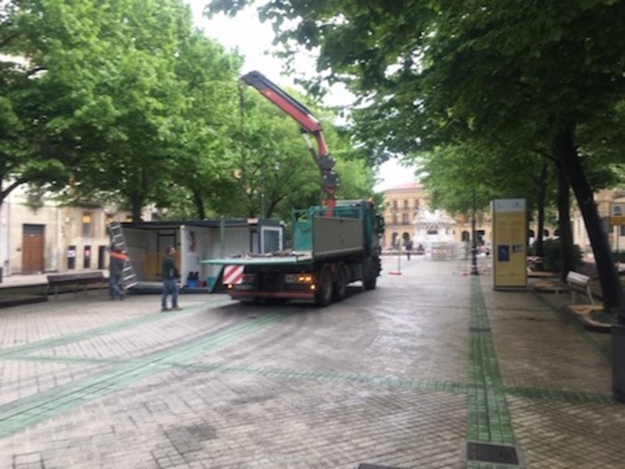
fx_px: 524
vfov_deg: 48.3
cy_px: 234
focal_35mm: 29
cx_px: 312
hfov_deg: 61.6
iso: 25
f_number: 2.2
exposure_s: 1/100
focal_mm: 4.15
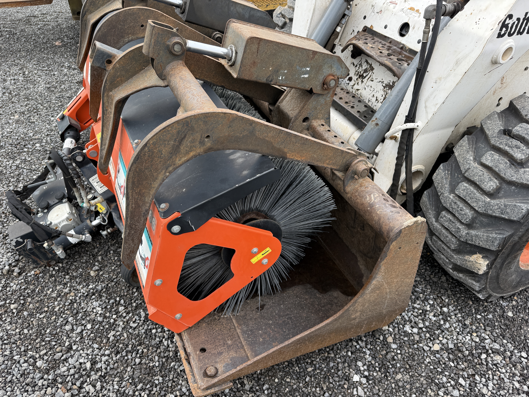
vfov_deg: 56.8
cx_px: 264
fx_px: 367
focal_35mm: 24
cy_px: 198
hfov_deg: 71.6
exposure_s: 1/702
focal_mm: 6.76
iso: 80
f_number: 1.78
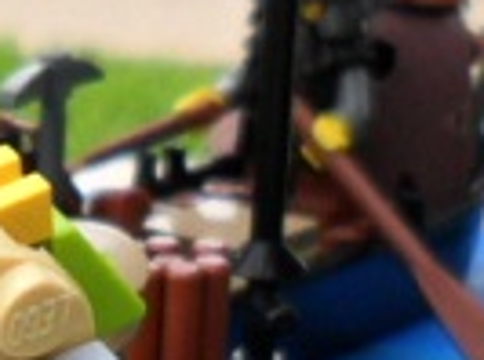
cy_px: 382
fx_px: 2273
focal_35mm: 163
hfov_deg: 11.8
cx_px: -127
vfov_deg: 9.0
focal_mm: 4.9
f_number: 3.5
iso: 100
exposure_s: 1/180
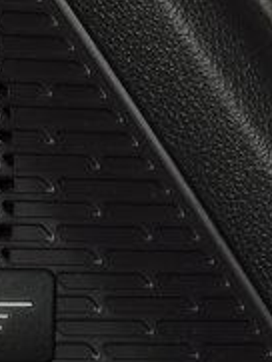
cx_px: -76
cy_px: 297
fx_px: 3736
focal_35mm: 357
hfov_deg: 4.2
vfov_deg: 5.5
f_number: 8
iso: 100
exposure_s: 1/125
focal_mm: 70
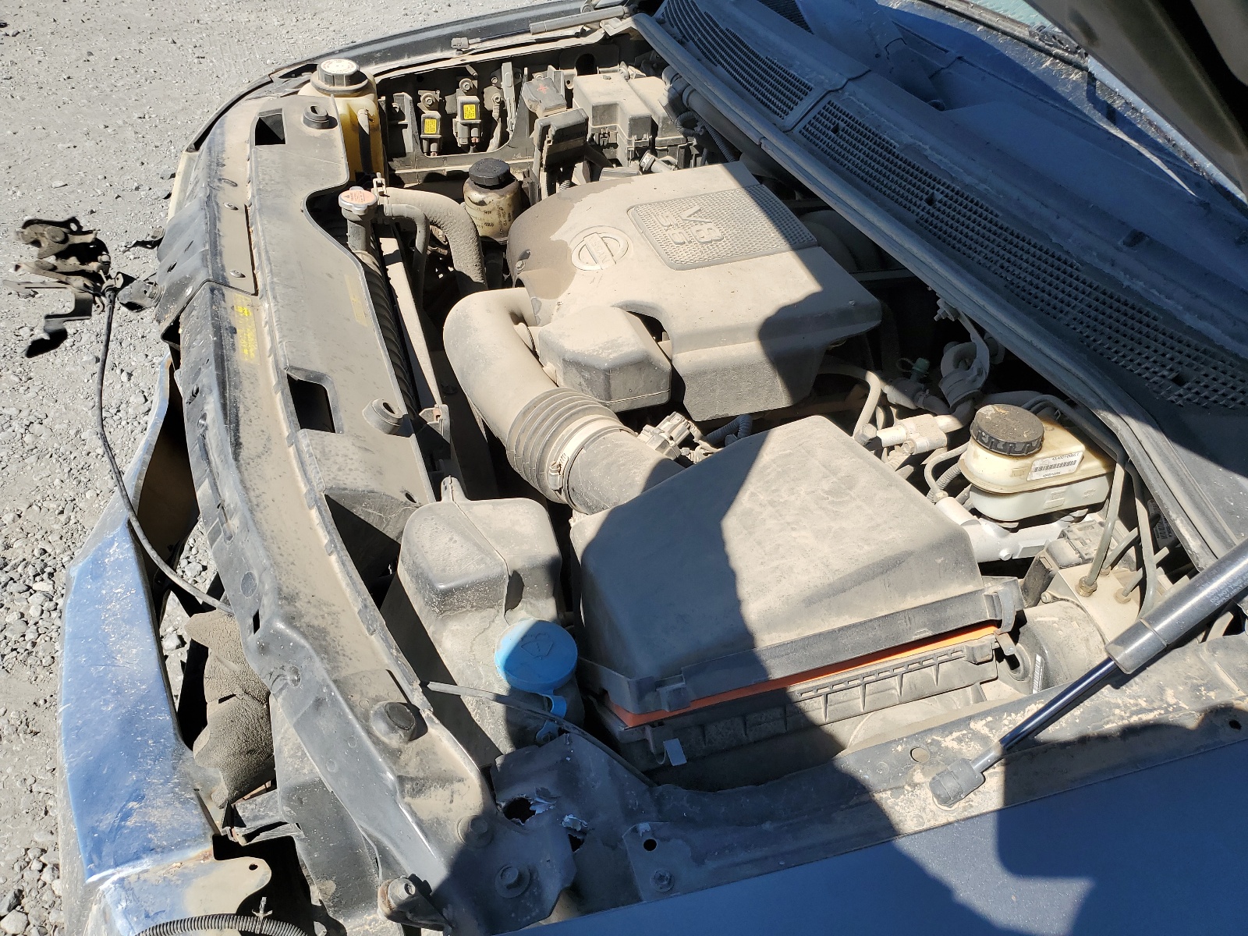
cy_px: 468
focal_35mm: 26
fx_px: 937
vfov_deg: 53.1
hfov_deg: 67.3
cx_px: 624
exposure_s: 1/2000
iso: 50
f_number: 1.5
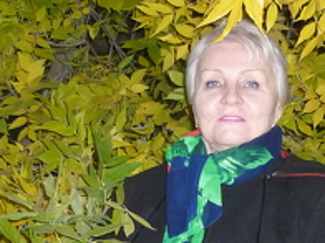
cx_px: 211
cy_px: 248
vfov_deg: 14.4
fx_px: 948
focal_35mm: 101
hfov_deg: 19.4
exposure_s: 1/30
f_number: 2.8
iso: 250
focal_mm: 5.5
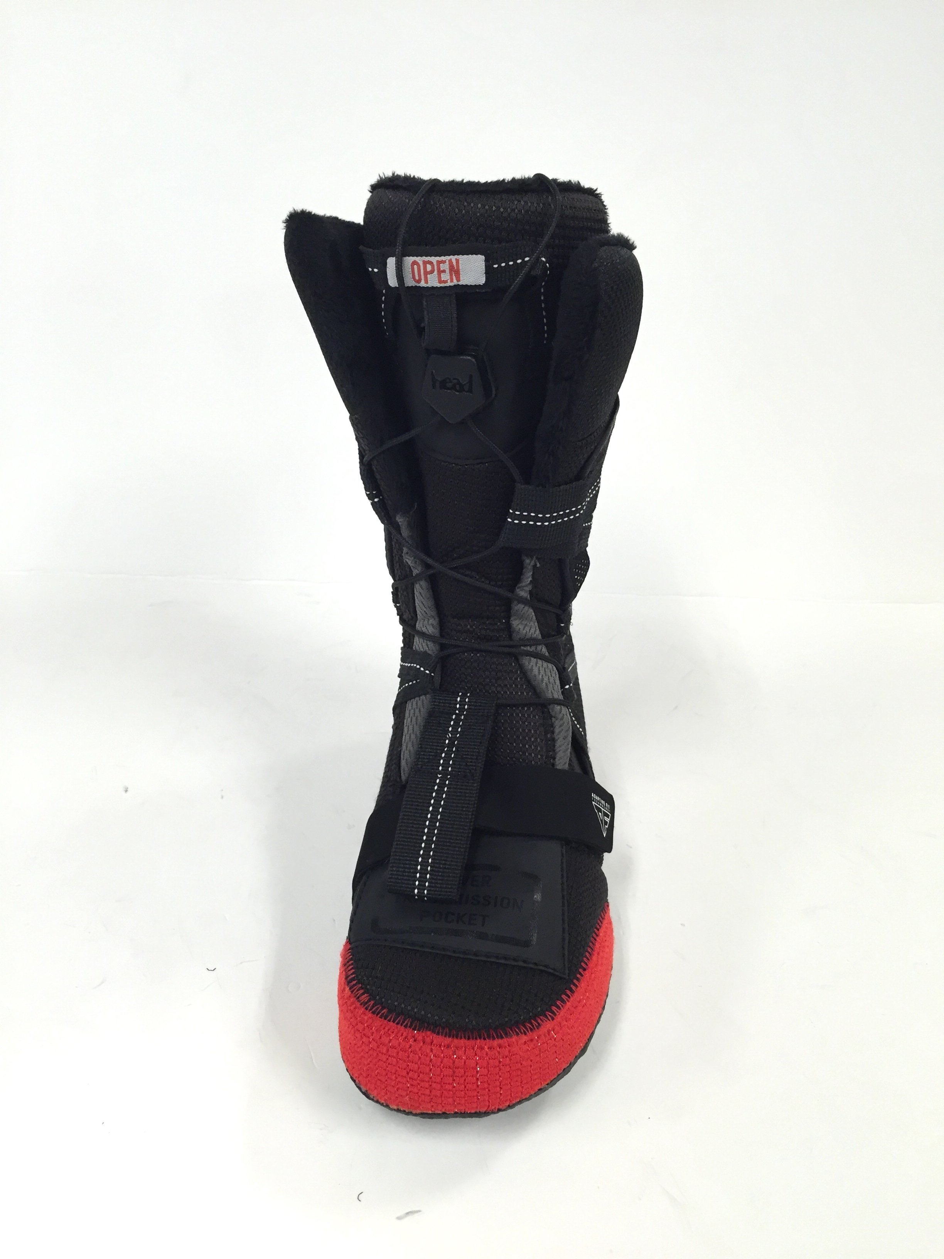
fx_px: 1054
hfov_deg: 48.2
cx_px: 472
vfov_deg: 61.7
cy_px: 630
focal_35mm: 29
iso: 50
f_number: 2.2
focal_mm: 4.15
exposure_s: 1/33
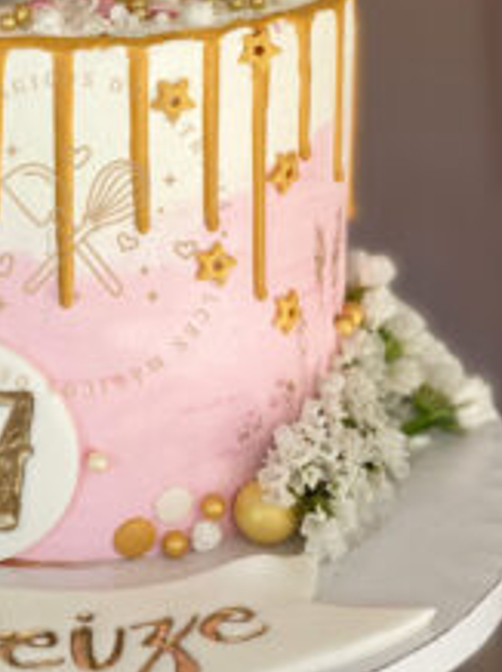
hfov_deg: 14.3
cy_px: 106
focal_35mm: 103
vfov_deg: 18.9
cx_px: 94
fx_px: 1996
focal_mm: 6
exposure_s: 1/122
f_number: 2
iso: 40
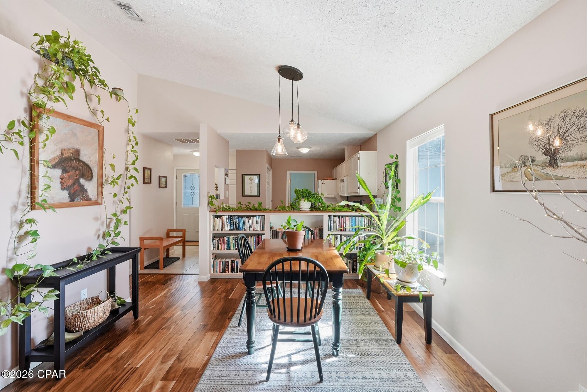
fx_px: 261
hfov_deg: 96.7
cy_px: 196
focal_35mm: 16
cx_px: 294
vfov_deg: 73.8
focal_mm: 16
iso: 800
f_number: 8
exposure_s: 1/250
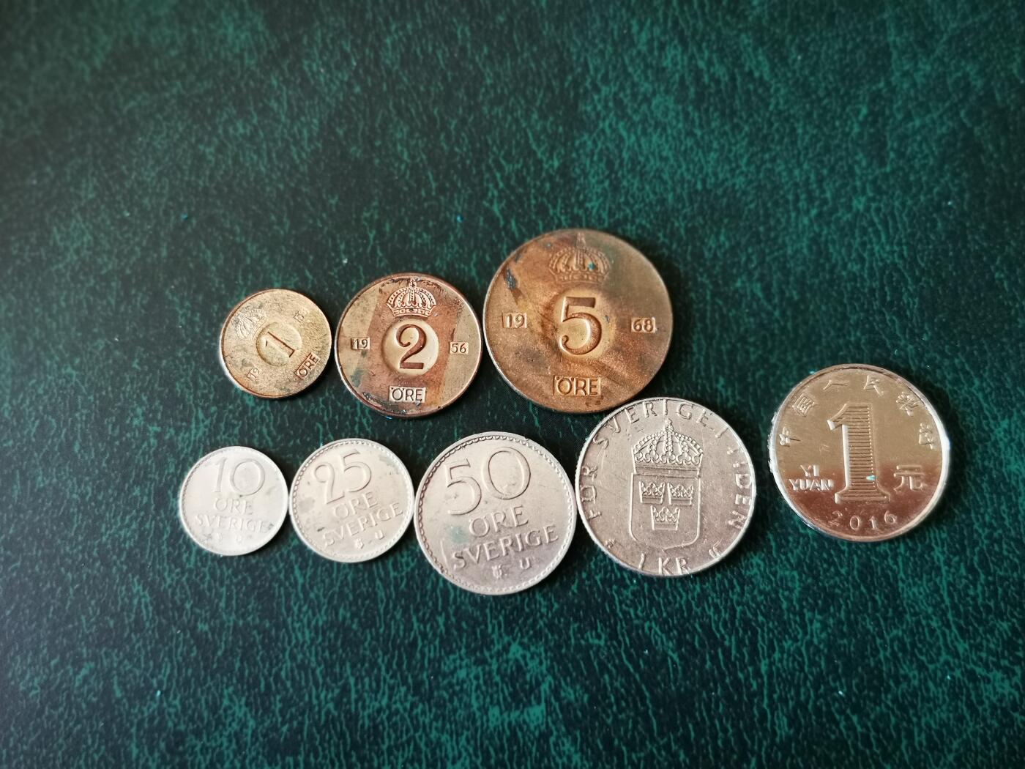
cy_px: 384
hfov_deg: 56.8
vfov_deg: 44.2
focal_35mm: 32
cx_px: 512
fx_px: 948
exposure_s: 1/50
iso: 250
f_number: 4
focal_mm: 5.56
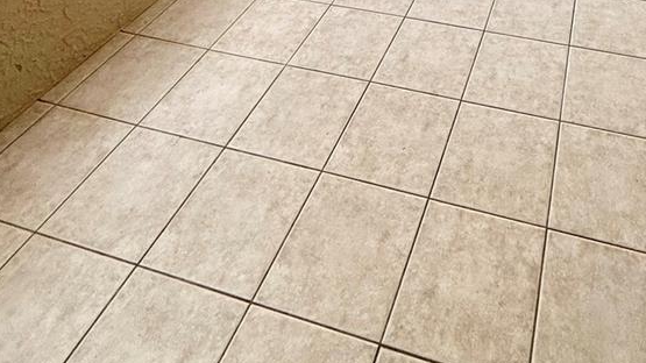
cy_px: -236
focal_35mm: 33
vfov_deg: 24.0
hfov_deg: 56.7
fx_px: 565
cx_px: 481
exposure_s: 1/99
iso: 64
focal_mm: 2.22
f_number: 2.2
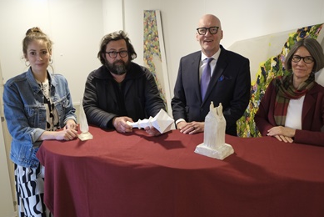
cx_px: 166
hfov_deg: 51.8
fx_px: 333
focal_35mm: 37
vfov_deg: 36.0
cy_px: 107
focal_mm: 24
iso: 2500
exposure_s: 1/42
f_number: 4
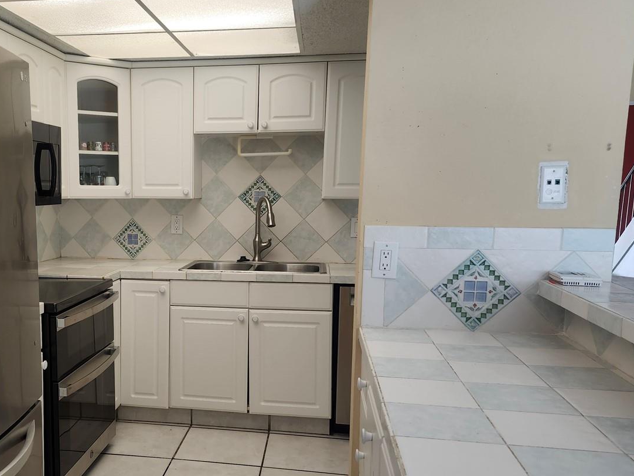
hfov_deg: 52.6
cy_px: 284
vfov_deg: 41.6
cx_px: 199
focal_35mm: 34
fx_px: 623
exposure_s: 1/120
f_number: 1.8
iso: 125
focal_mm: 5.54
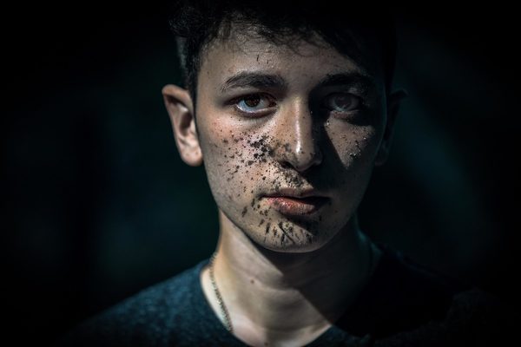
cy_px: 174
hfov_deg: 10.3
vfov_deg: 6.9
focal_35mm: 200
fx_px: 2894
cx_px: 260
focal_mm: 200
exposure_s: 1/2000
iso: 800
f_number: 2.8
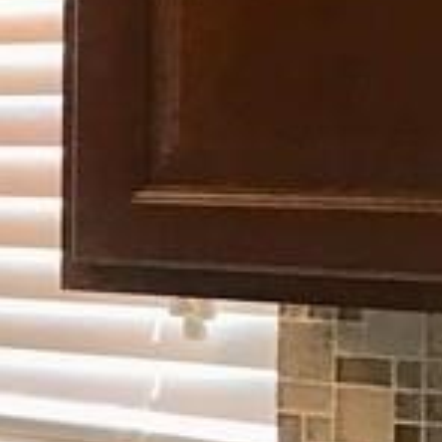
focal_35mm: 190
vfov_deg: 9.2
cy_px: 245
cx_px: -681
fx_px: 2745
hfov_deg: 8.3
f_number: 2.4
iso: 80
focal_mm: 3.3
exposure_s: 1/30
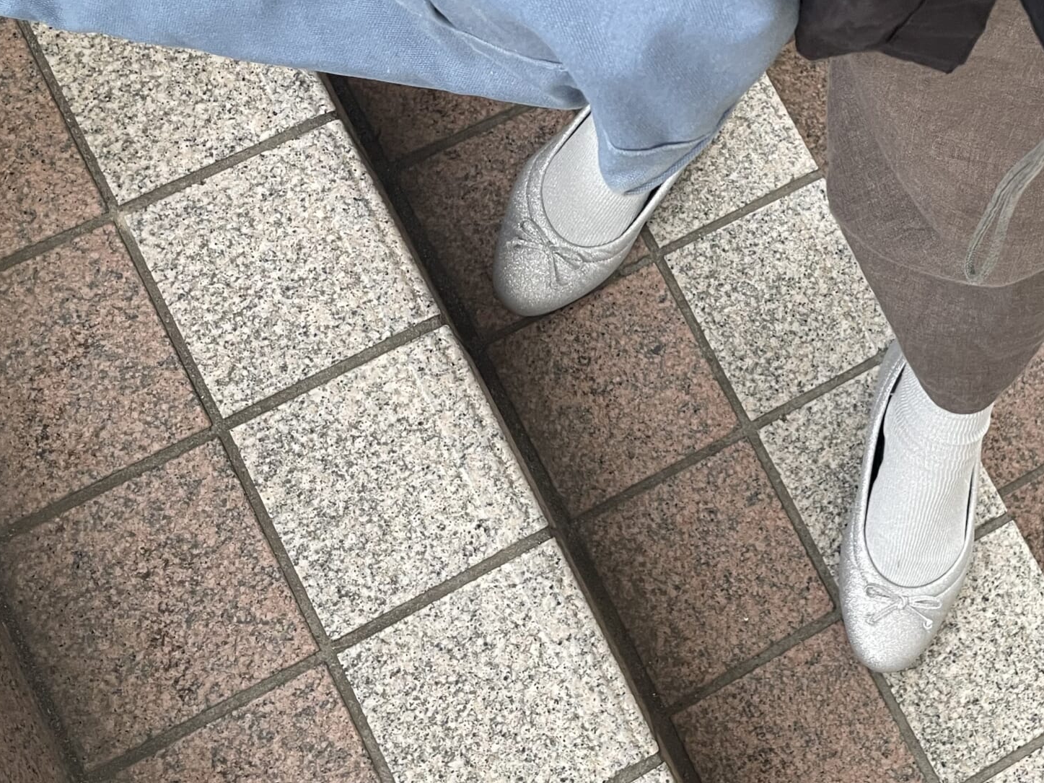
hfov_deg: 40.2
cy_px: 263
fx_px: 1387
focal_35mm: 46
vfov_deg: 31.3
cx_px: 770
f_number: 1.6
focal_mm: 4.2
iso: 125
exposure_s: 1/65
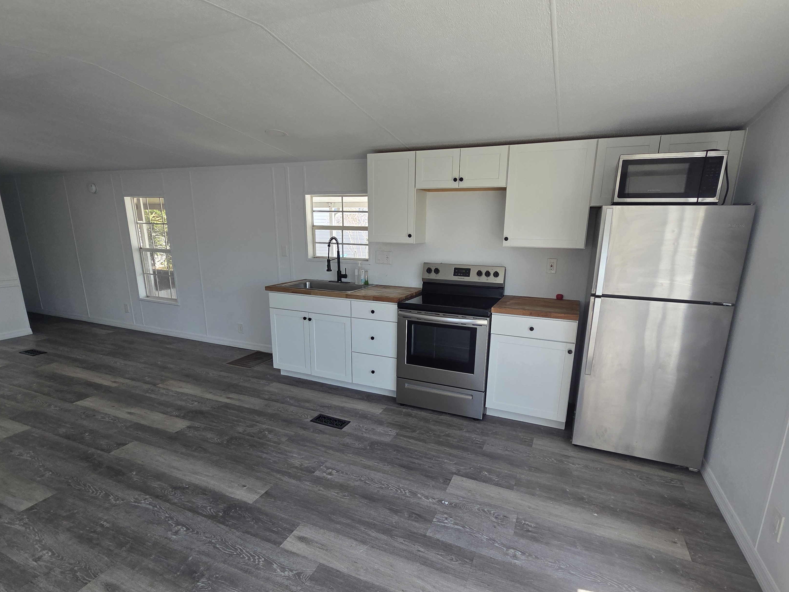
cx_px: 401
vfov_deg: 77.9
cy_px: 325
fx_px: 365
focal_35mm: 16
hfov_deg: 94.5
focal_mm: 2.2
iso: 50
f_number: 2.2
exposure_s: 1/170
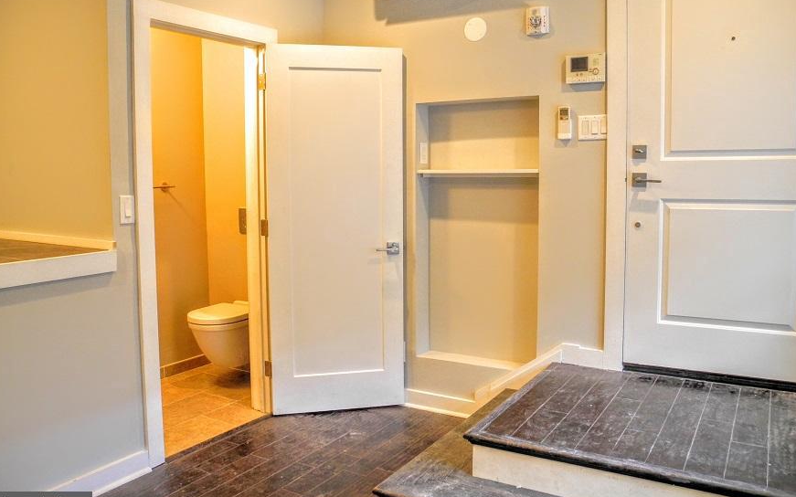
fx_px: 651
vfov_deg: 41.8
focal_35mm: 30
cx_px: 397
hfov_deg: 62.9
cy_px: 222
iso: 152
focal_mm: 6
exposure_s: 1/30
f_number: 2.8
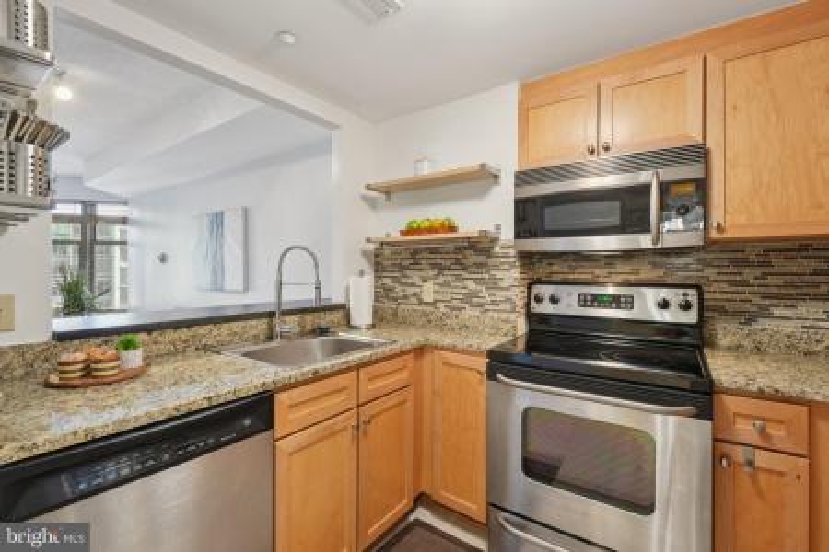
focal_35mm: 15
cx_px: 414
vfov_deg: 77.3
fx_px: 345
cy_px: 276
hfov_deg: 100.4
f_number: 7.1
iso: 100
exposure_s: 1/2
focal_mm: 10
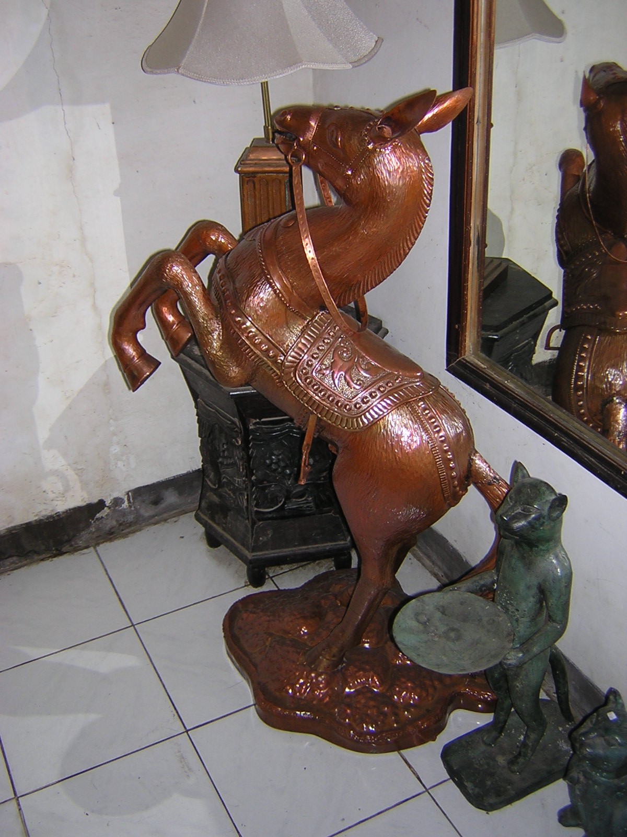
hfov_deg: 39.7
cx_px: 314
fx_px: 869
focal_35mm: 36
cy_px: 418
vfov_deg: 51.4
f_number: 2.6
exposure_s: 1/60.1
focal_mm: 4.7
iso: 100
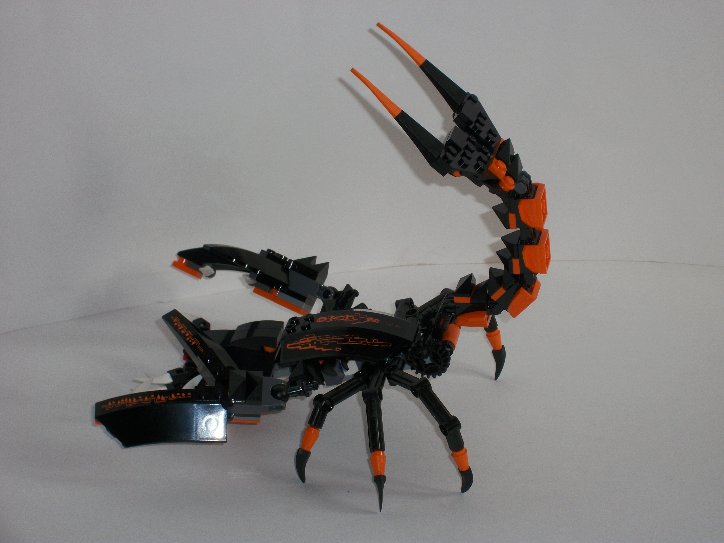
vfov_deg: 14.1
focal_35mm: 105
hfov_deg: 18.7
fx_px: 2196
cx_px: 362
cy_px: 272
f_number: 5.7
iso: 80
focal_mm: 18.8
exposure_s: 1/60
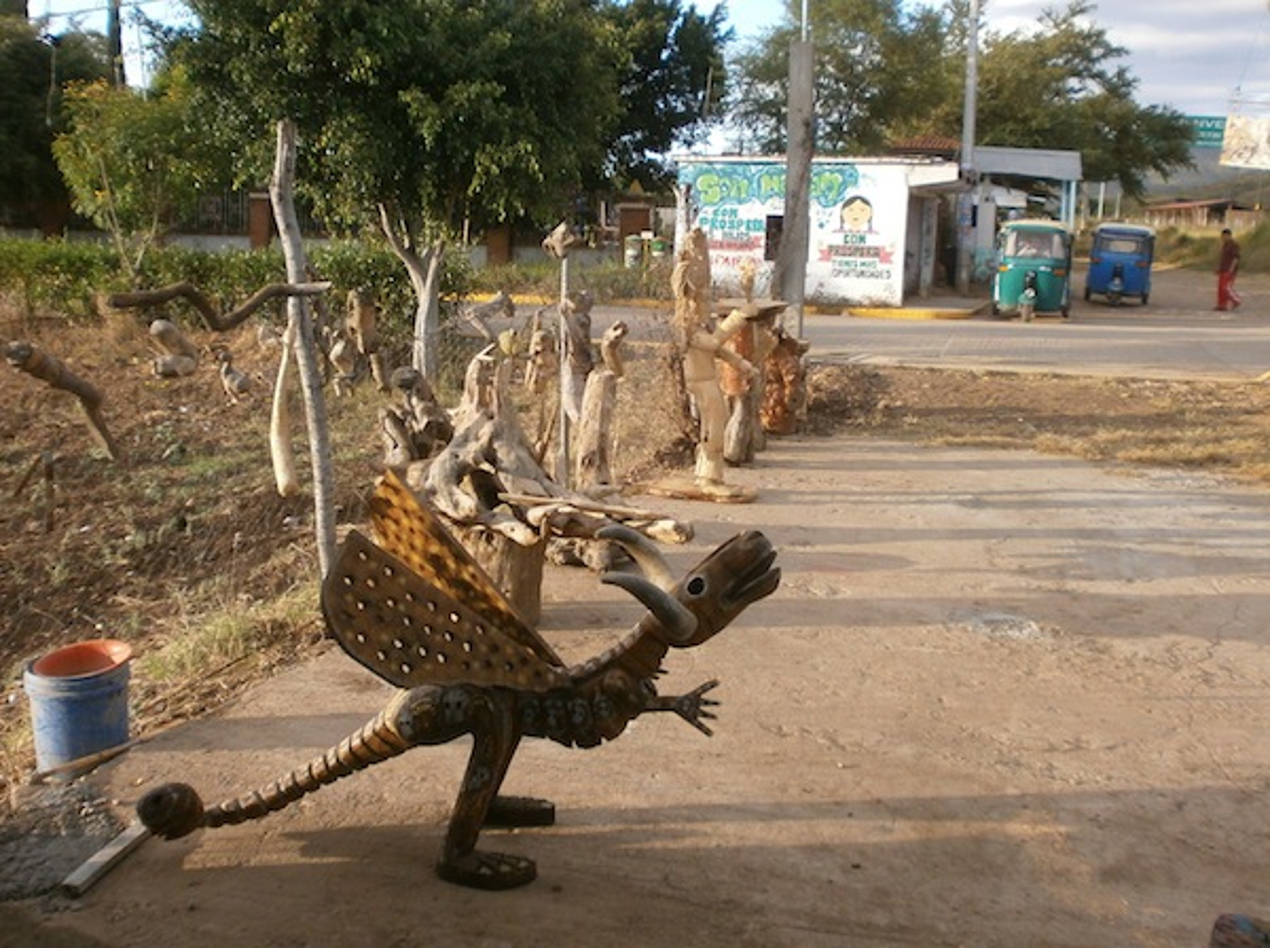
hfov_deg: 65.4
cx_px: 635
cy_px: 474
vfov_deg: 51.2
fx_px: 989
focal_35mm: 27
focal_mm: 4.8
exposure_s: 1/250
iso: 125
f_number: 2.9
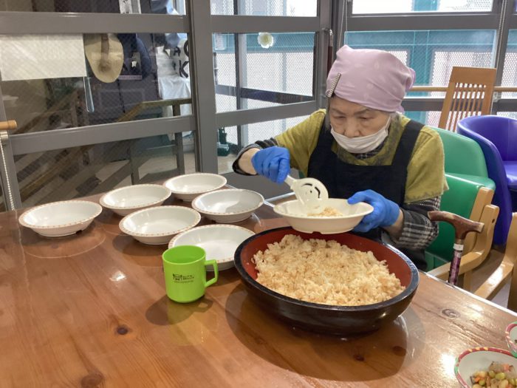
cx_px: 258
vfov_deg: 45.4
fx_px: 463
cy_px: 194
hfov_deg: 58.4
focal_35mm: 31
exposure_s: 1/60
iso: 250
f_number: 2.4
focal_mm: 3.3
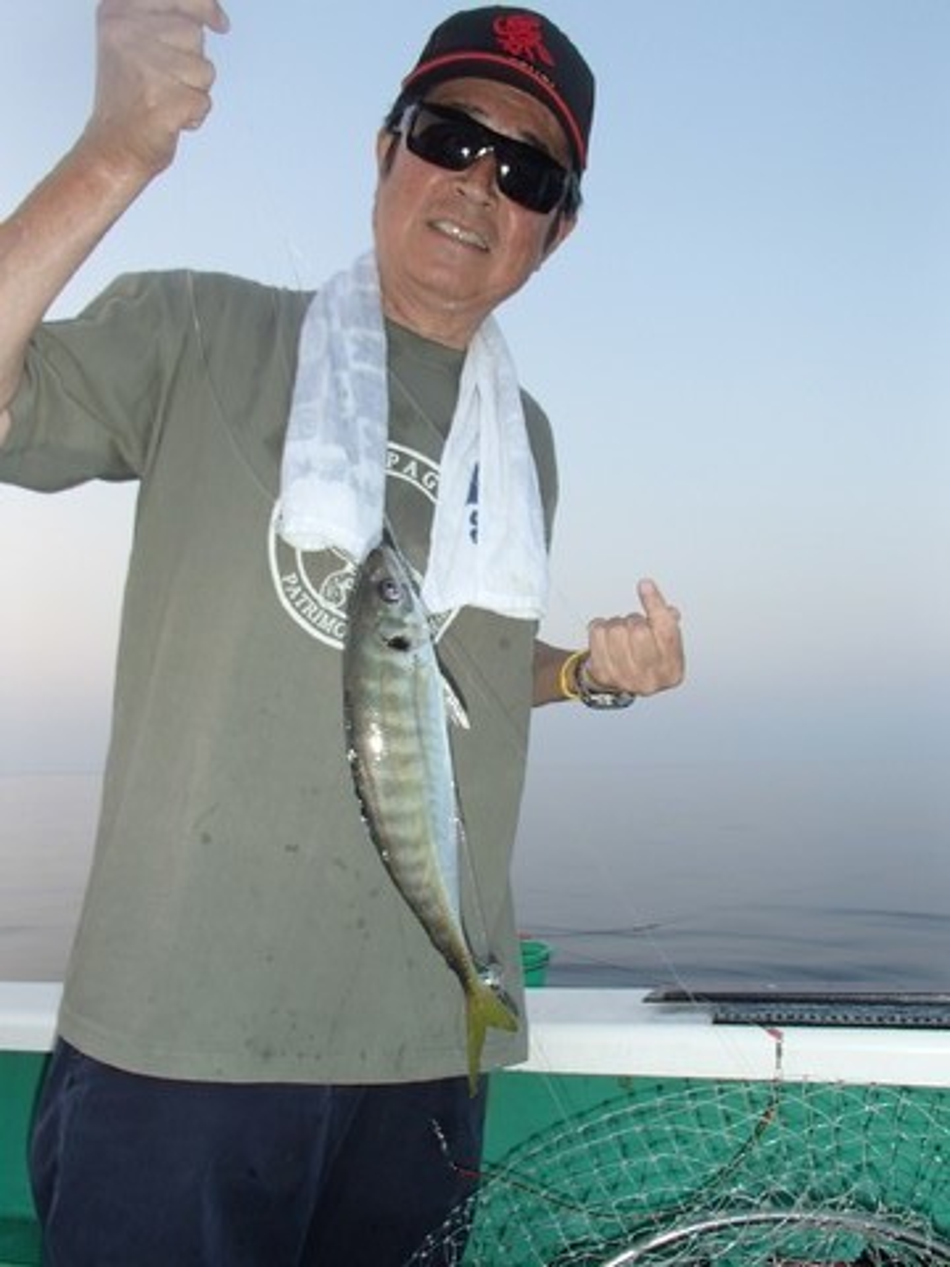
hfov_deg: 49.7
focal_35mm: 28
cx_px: 475
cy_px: 634
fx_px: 1025
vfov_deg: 63.4
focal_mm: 5
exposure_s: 1/60
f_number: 3.9
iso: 100
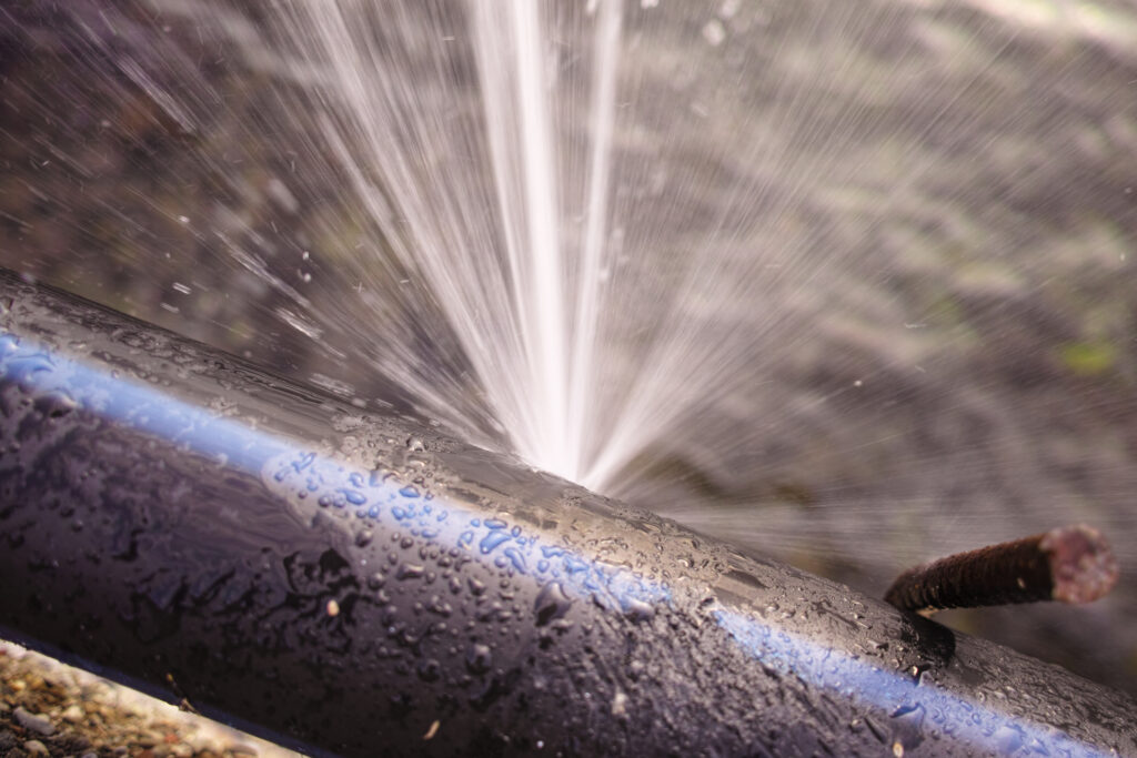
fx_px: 884
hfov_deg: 65.5
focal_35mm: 28
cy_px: 379
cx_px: 568
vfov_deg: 46.4
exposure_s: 1/200
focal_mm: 19
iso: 100
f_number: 2.8
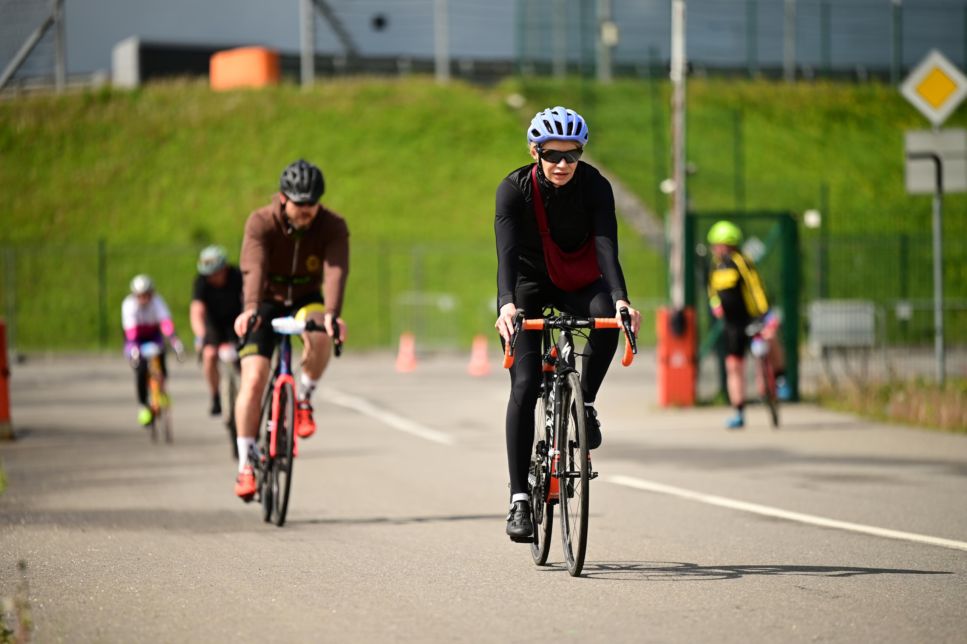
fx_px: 5369
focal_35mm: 200
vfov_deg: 6.9
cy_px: 322
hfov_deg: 10.3
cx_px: 484
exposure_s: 1/3200
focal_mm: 200
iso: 200
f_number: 2.8
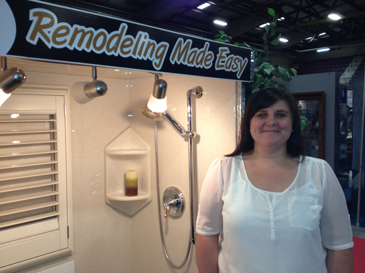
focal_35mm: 35
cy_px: 136
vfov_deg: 40.7
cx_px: 182
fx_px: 369
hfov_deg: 52.6
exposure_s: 1/20
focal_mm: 4.28
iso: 80
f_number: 2.4
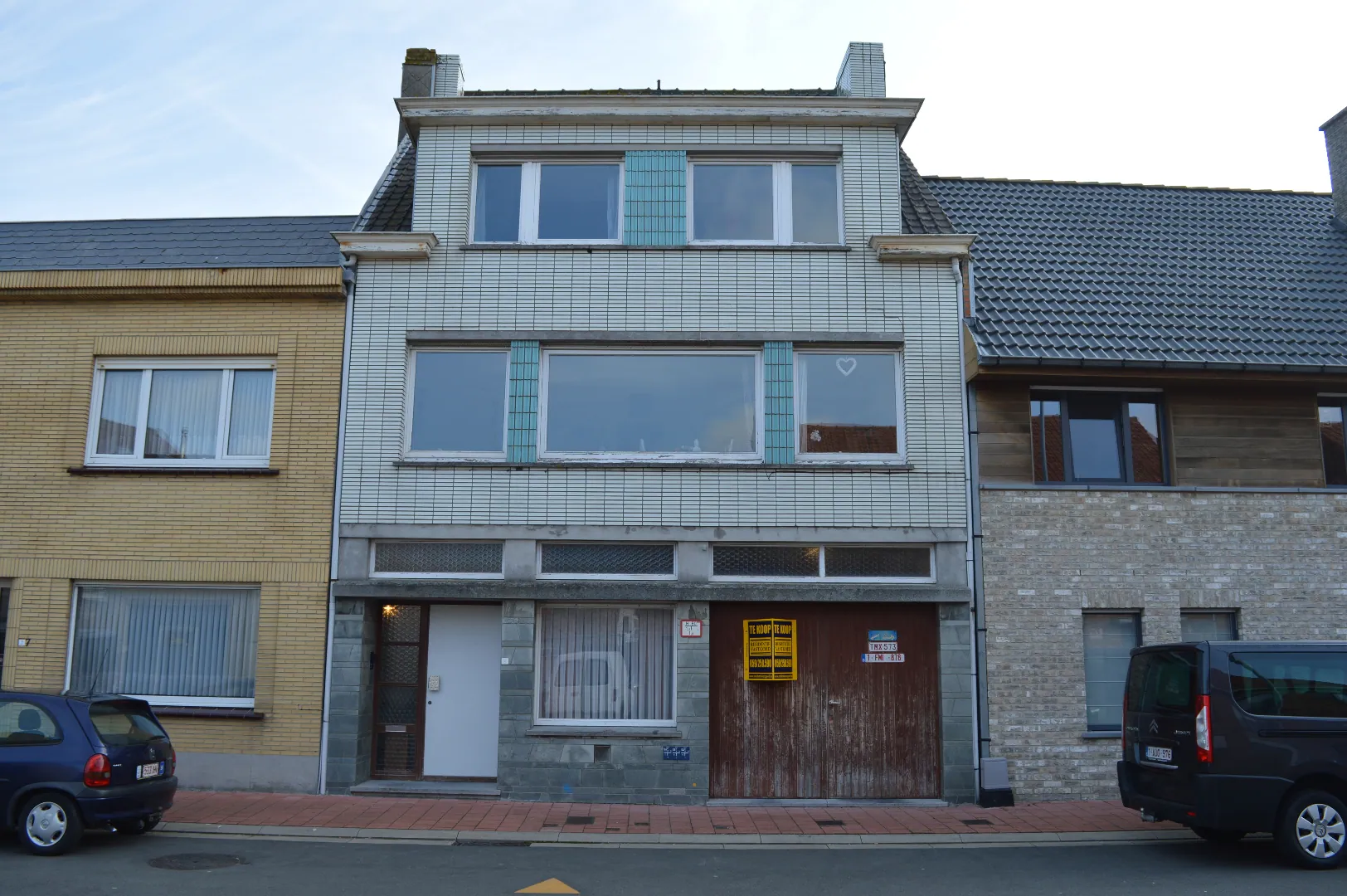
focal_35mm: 27
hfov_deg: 67.4
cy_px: 448
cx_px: 674
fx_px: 1009
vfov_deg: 47.9
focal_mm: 18
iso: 100
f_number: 7.1
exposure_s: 1/200
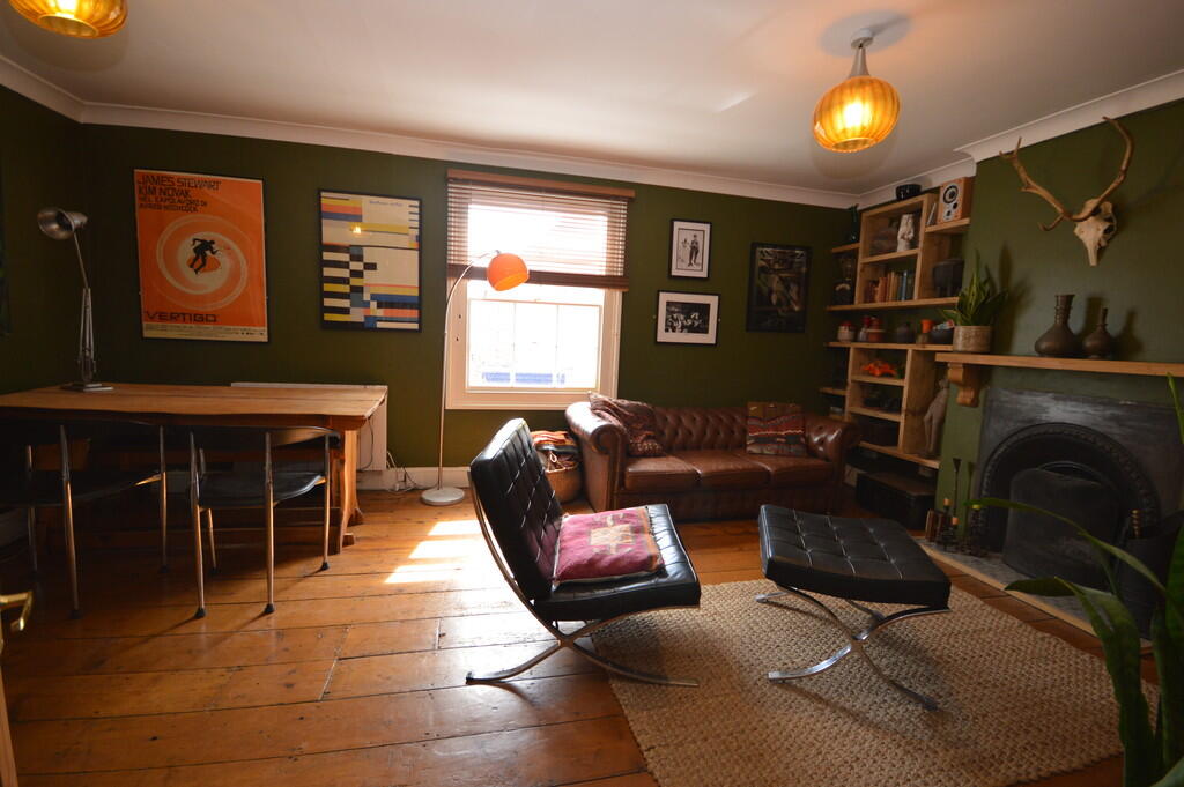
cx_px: 592
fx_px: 493
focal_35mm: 15
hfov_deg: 100.4
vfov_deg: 77.2
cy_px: 394
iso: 500
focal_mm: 10
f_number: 4
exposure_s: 1/60
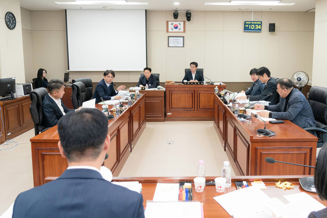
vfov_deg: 47.9
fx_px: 245
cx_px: 180
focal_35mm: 27
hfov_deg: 67.2
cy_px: 108
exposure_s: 1/250
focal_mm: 24
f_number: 4
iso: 3200
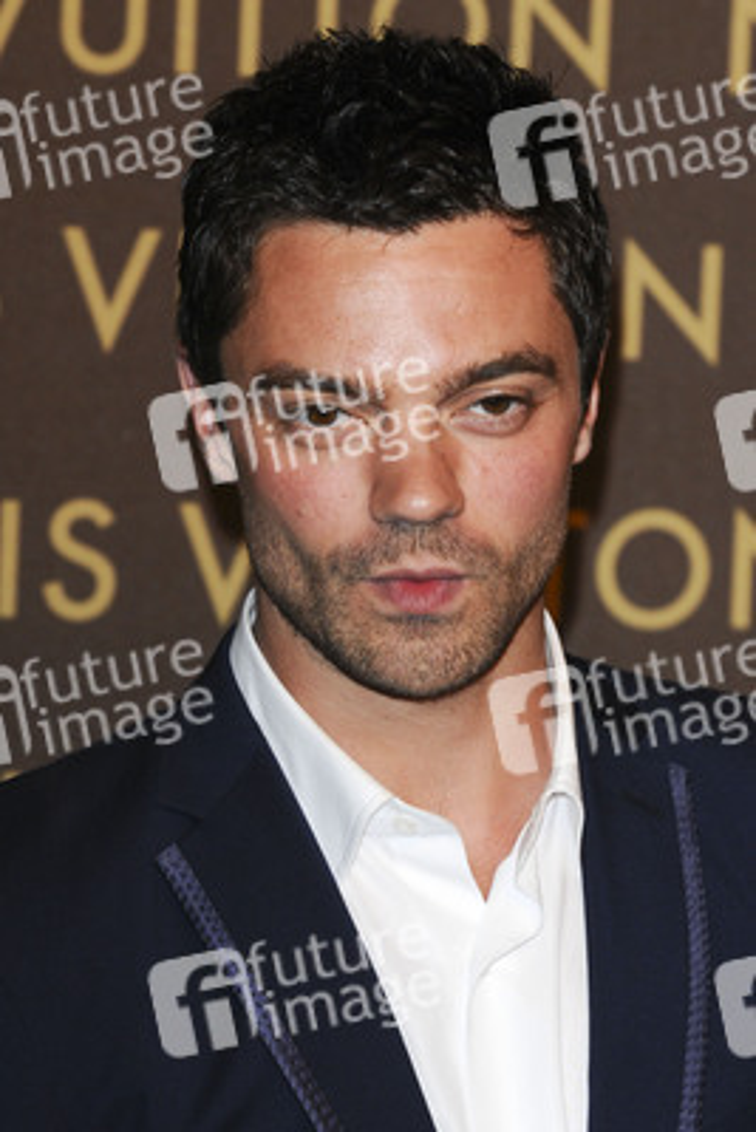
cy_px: 566
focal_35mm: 195
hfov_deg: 7.0
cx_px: 378
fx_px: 6137
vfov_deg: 10.5
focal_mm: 130
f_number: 5
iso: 500
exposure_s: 1/200
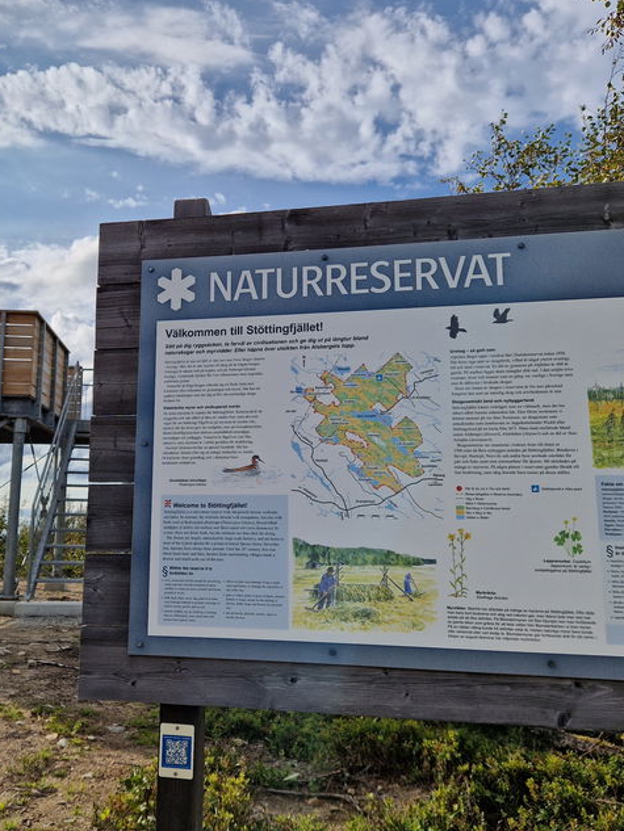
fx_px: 745
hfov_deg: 45.2
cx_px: 249
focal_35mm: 31
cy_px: 414
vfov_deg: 58.3
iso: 50
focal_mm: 5.4
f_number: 1.8
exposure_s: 1/4024
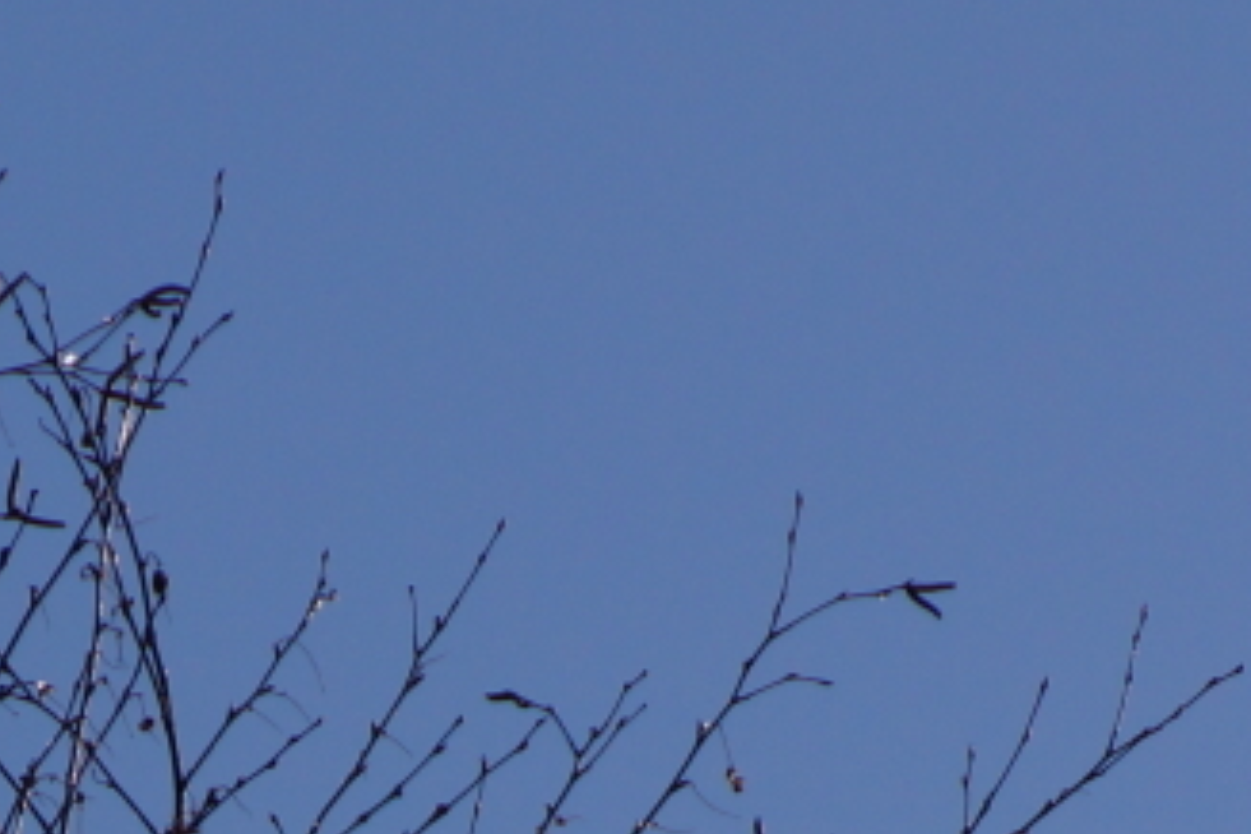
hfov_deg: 2.2
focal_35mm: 918
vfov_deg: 1.5
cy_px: 1178
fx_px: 31898
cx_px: 184
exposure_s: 1/320
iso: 100
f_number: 8
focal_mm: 200
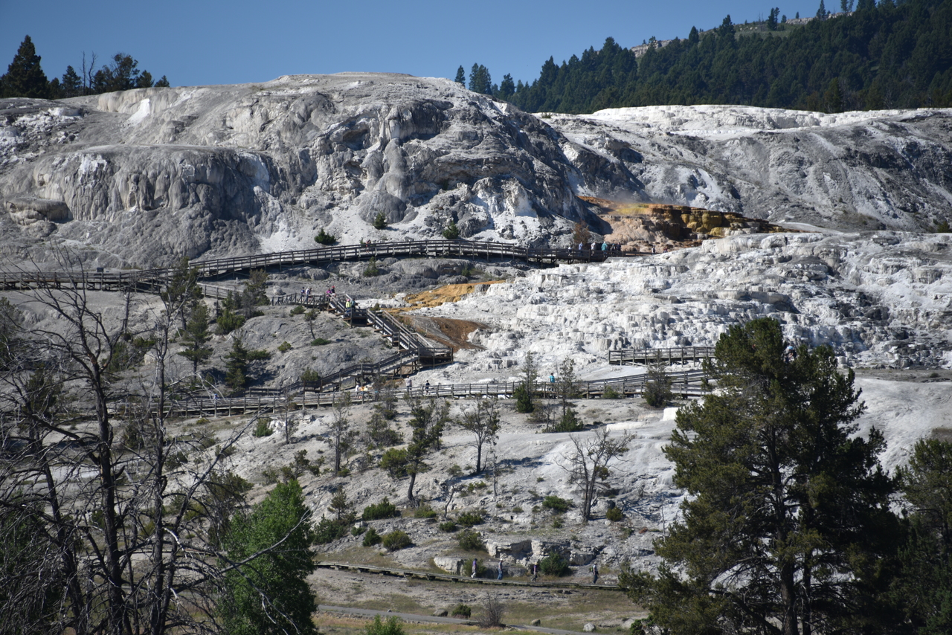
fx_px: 7935
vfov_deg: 4.6
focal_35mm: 300
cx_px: 476
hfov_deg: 6.9
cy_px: 318
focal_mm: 300
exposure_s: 1/640
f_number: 5.6
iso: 110
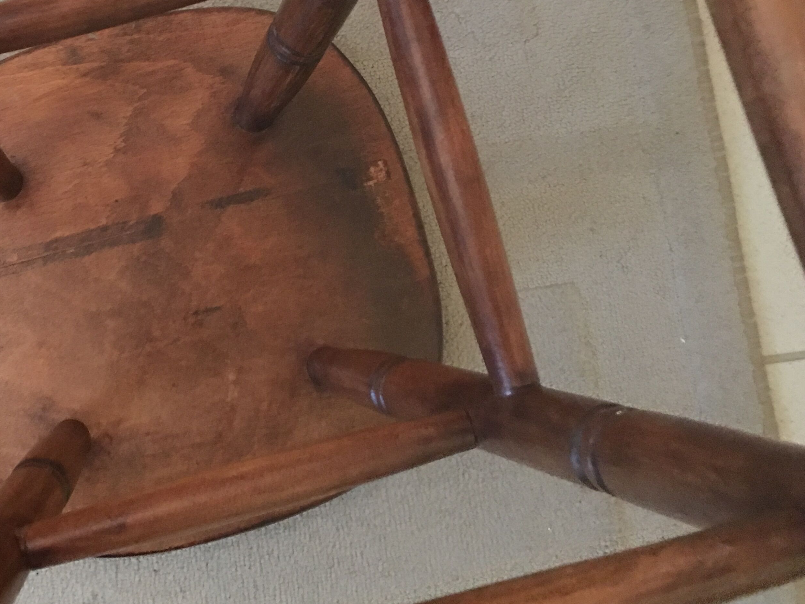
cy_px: 242
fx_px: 1093
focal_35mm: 47
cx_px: 183
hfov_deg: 39.2
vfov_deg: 30.8
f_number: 2.2
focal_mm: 4.15
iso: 125
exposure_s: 1/4
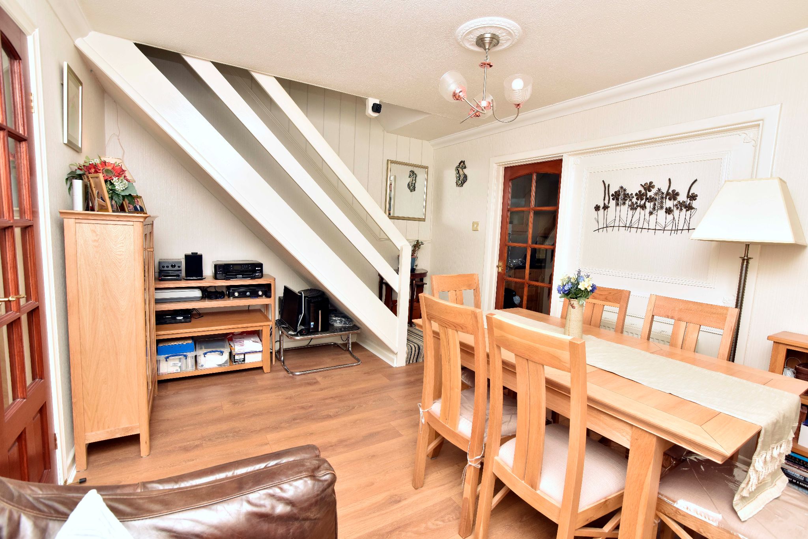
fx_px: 359
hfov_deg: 96.7
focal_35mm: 16
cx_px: 404
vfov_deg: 73.8
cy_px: 270
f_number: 11
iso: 500
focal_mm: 16
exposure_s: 1/160
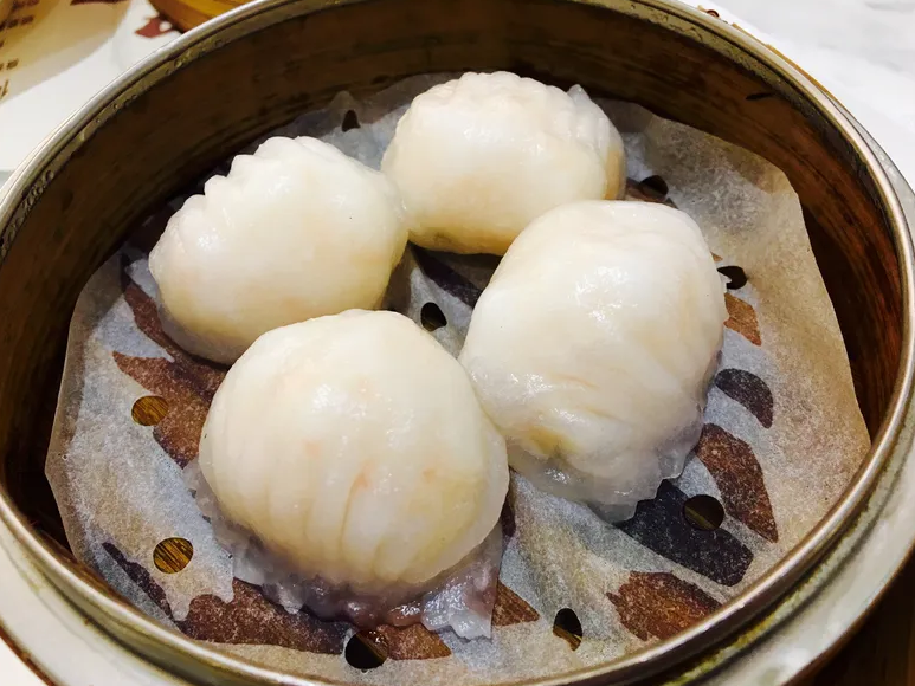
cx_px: 449
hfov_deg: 60.0
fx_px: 793
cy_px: 345
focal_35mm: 30
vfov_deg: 46.8
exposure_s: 1/33
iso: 100
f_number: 2.2
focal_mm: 4.15
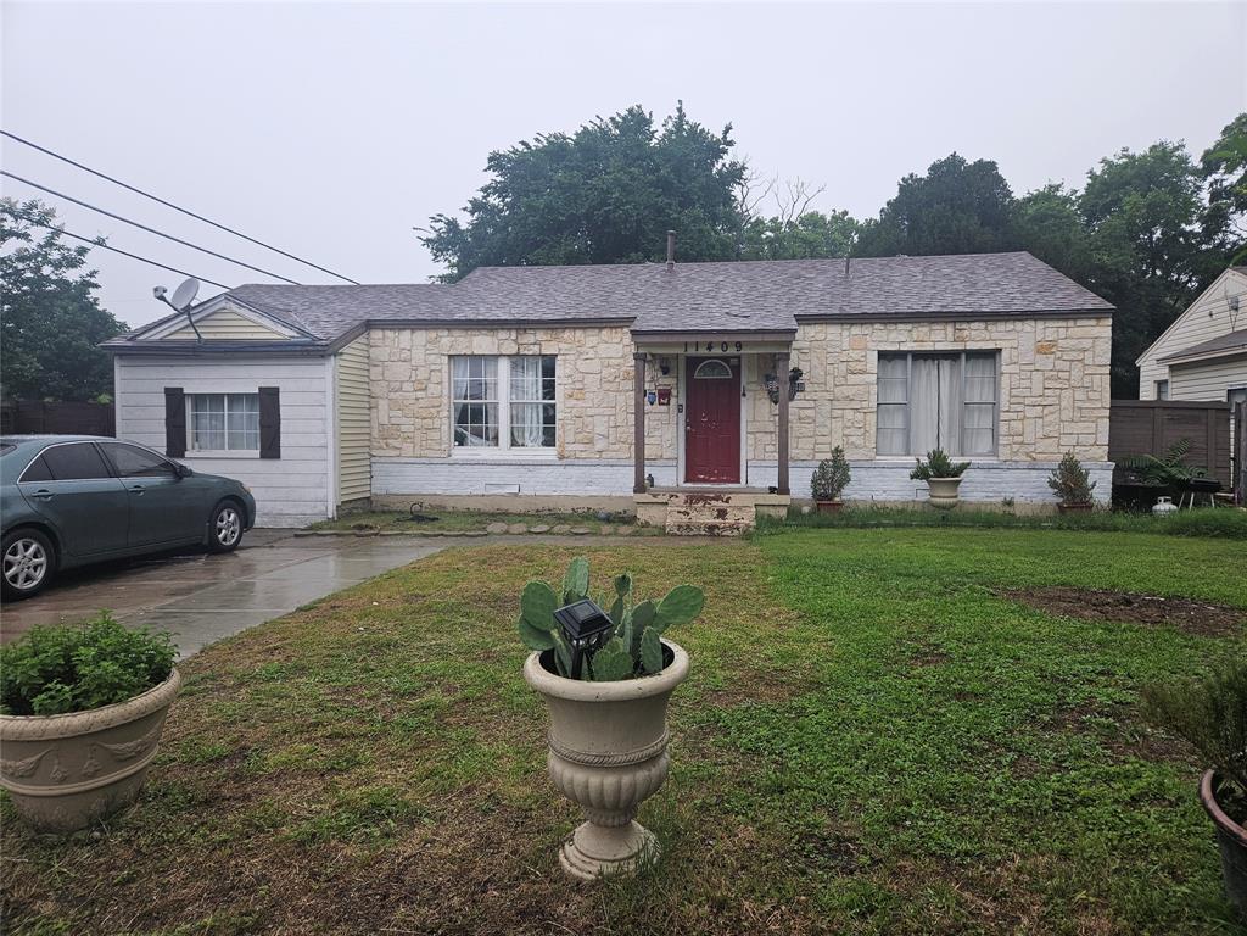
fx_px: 829
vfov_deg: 58.9
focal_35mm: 23
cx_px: 624
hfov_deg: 73.9
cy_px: 468
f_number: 1.8
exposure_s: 1/120
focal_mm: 5.4
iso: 40
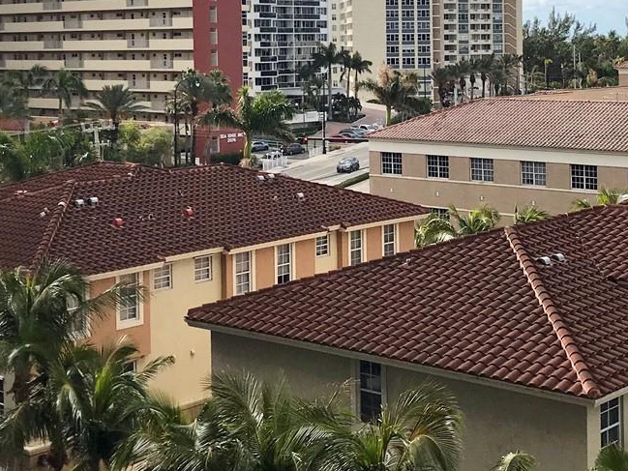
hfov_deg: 28.1
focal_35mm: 69
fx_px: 1252
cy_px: 80
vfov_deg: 21.0
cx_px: 374
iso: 20
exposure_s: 1/3831
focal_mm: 3.99
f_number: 1.8
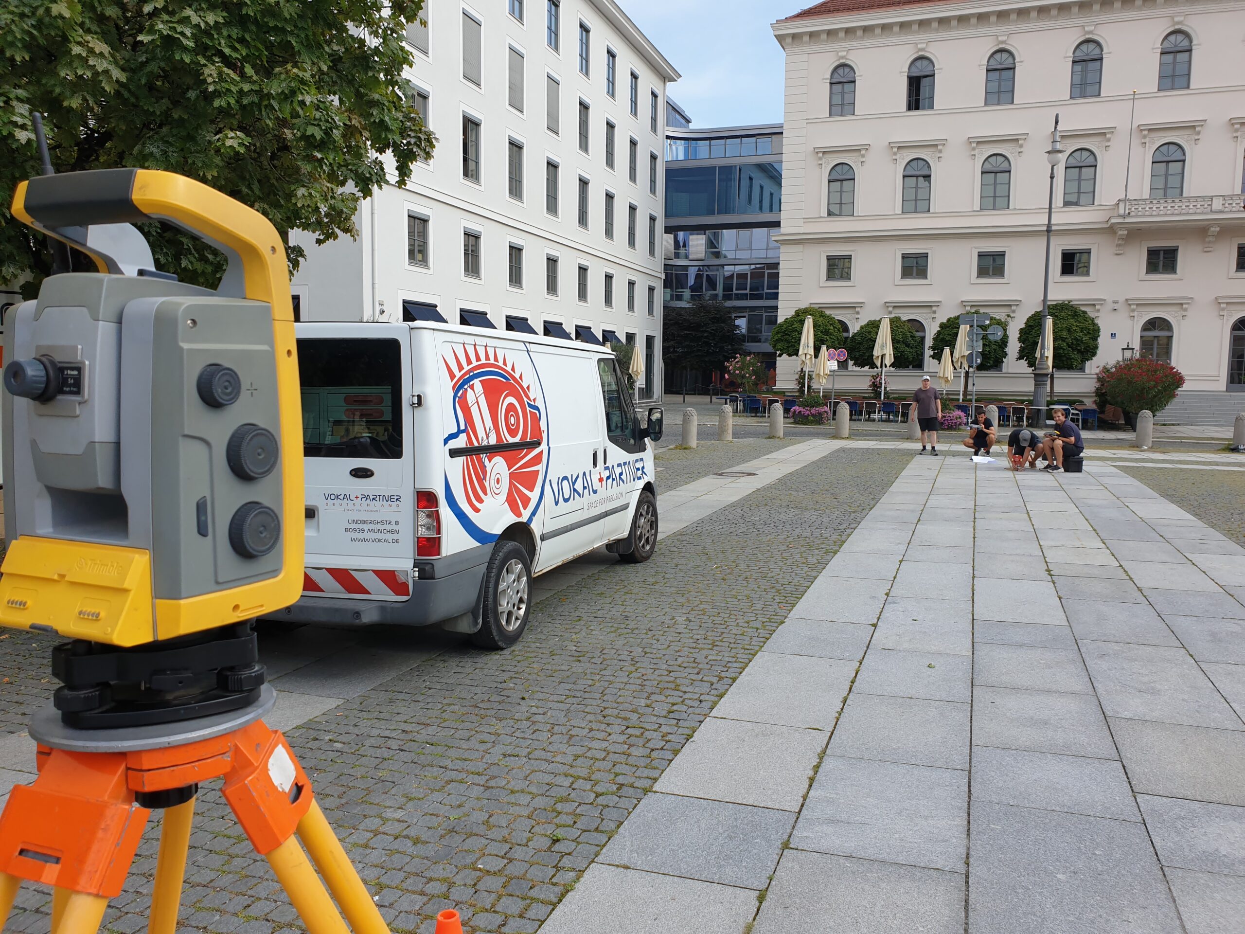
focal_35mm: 26
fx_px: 935
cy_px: 467
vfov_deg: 53.1
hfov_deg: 67.3
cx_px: 622
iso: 50
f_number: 2.4
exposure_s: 1/872
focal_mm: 4.3
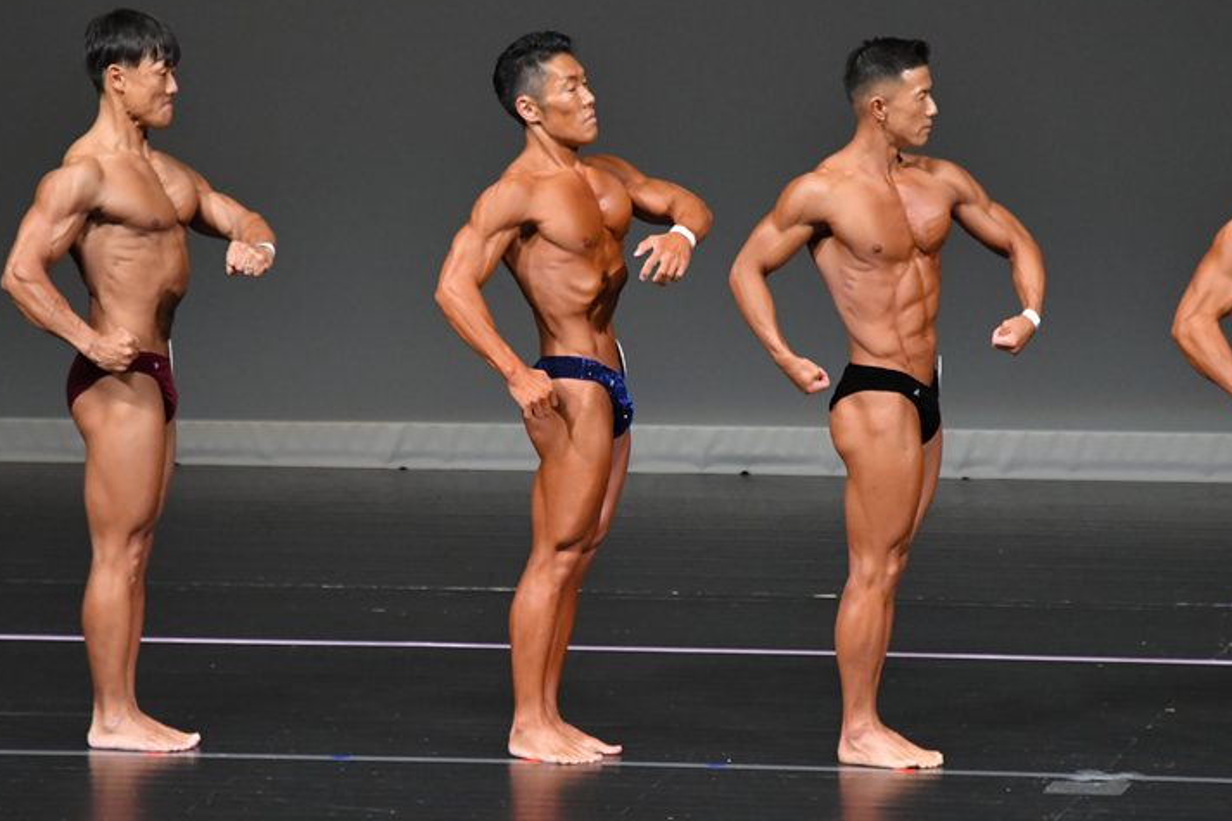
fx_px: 12830
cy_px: 423
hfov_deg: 5.5
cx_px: 588
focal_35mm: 375
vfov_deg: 3.7
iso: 4000
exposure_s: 1/400
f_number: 5.6
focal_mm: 230
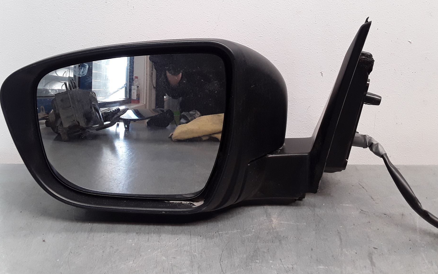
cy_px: 98
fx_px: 394
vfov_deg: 38.0
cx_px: 196
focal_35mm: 33
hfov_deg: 58.0
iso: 100
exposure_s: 1/111
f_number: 1.9
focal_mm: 2.91
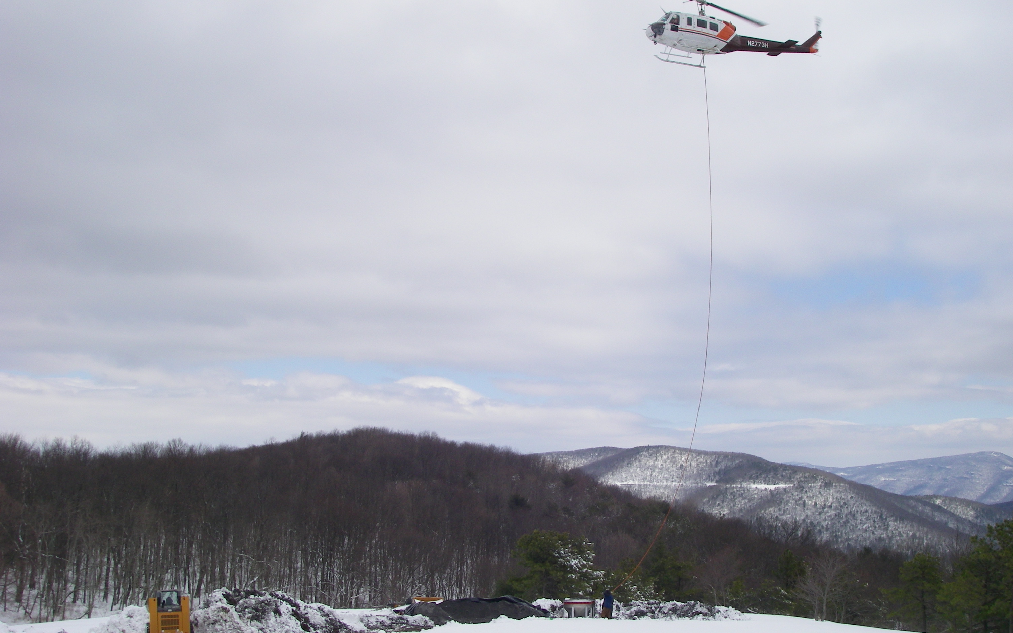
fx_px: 1132
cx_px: 511
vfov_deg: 31.2
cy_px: 328
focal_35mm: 41
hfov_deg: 48.2
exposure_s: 1/320
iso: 64
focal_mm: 6.3
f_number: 6.6
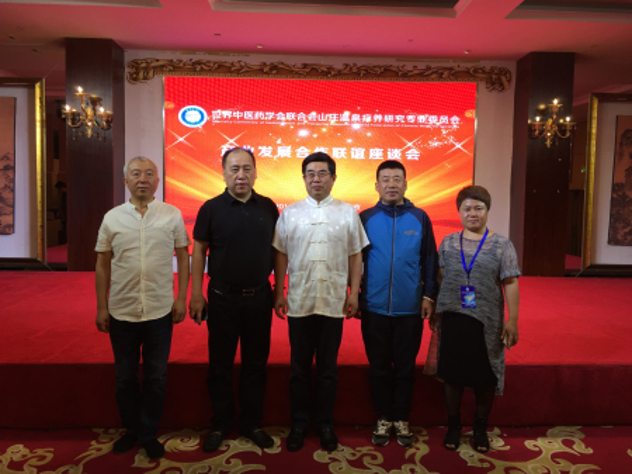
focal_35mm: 29
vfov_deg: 48.2
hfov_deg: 61.7
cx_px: 316
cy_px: 237
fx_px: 529
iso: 40
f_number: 2.2
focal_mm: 4.15
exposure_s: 1/60
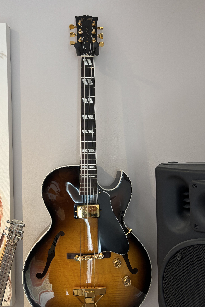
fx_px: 239
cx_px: 95
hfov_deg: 46.4
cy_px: 149
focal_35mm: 28
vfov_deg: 65.5
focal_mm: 5.96
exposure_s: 1/50
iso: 250
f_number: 1.6
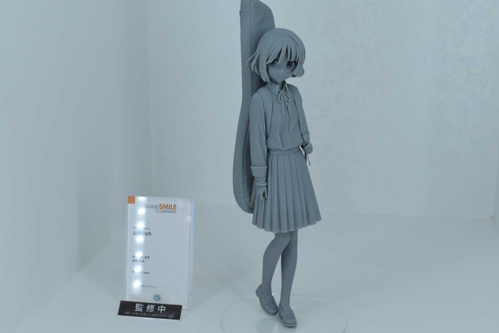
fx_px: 790
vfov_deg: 23.8
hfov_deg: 35.0
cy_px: 166
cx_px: 250
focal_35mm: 57
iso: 640
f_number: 8
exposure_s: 1/500
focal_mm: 38
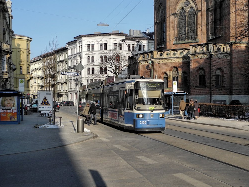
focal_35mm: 36
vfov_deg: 39.7
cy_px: 92
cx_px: 123
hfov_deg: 51.4
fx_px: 259
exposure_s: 1/984
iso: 100
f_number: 3.2
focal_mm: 7.4
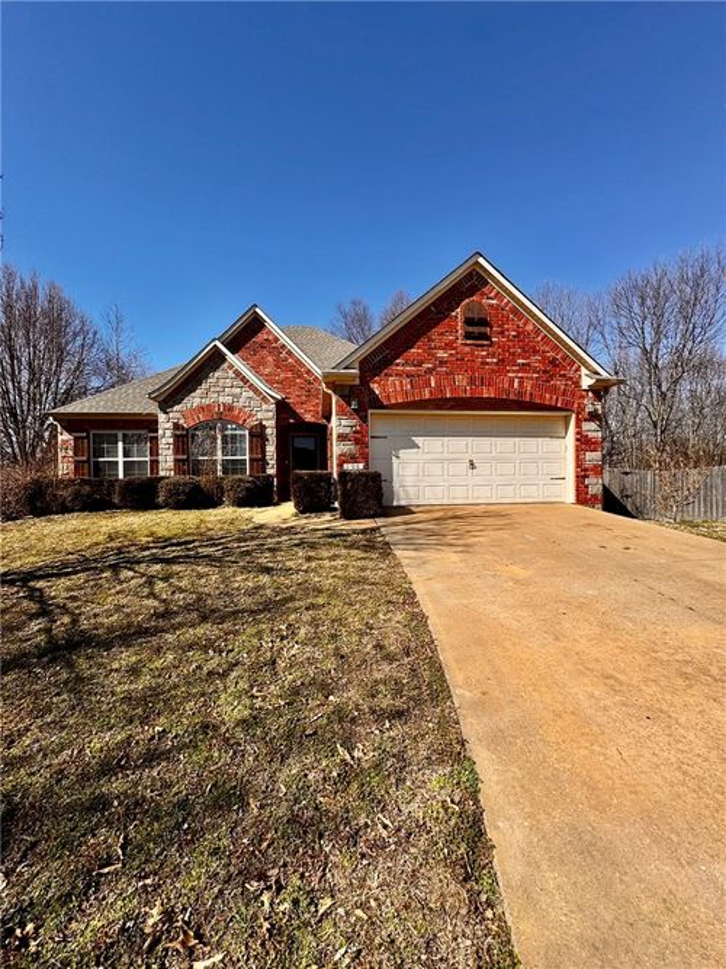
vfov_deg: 102.1
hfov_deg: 85.7
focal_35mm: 14
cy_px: 484
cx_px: 363
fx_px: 392
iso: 50
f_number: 2.2
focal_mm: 2.22
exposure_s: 1/1567
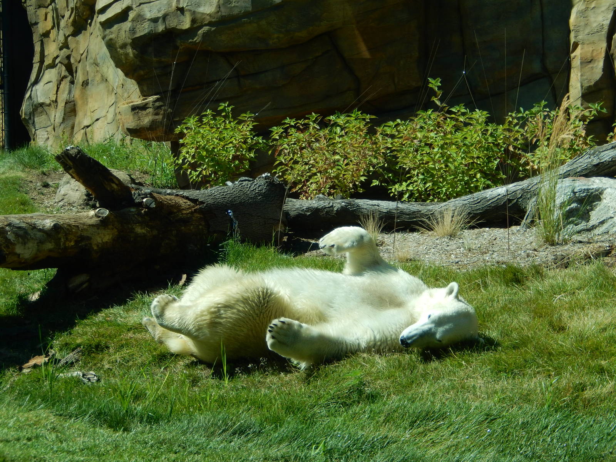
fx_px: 1869
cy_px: 231
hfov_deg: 18.7
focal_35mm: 105
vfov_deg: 14.1
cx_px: 308
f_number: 5.3
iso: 125
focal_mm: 18.9
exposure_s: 1/400
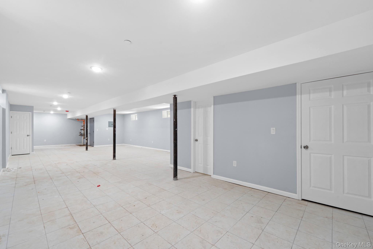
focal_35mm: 14
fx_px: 145
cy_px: 124
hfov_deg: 104.3
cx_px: 186
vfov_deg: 81.2
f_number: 10
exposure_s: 1/1.25
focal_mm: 14
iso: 200
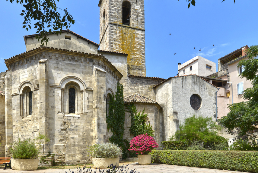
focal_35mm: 22
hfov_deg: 77.7
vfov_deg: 57.3
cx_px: 104
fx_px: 158
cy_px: 89
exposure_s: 1/250
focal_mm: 15
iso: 200
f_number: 10
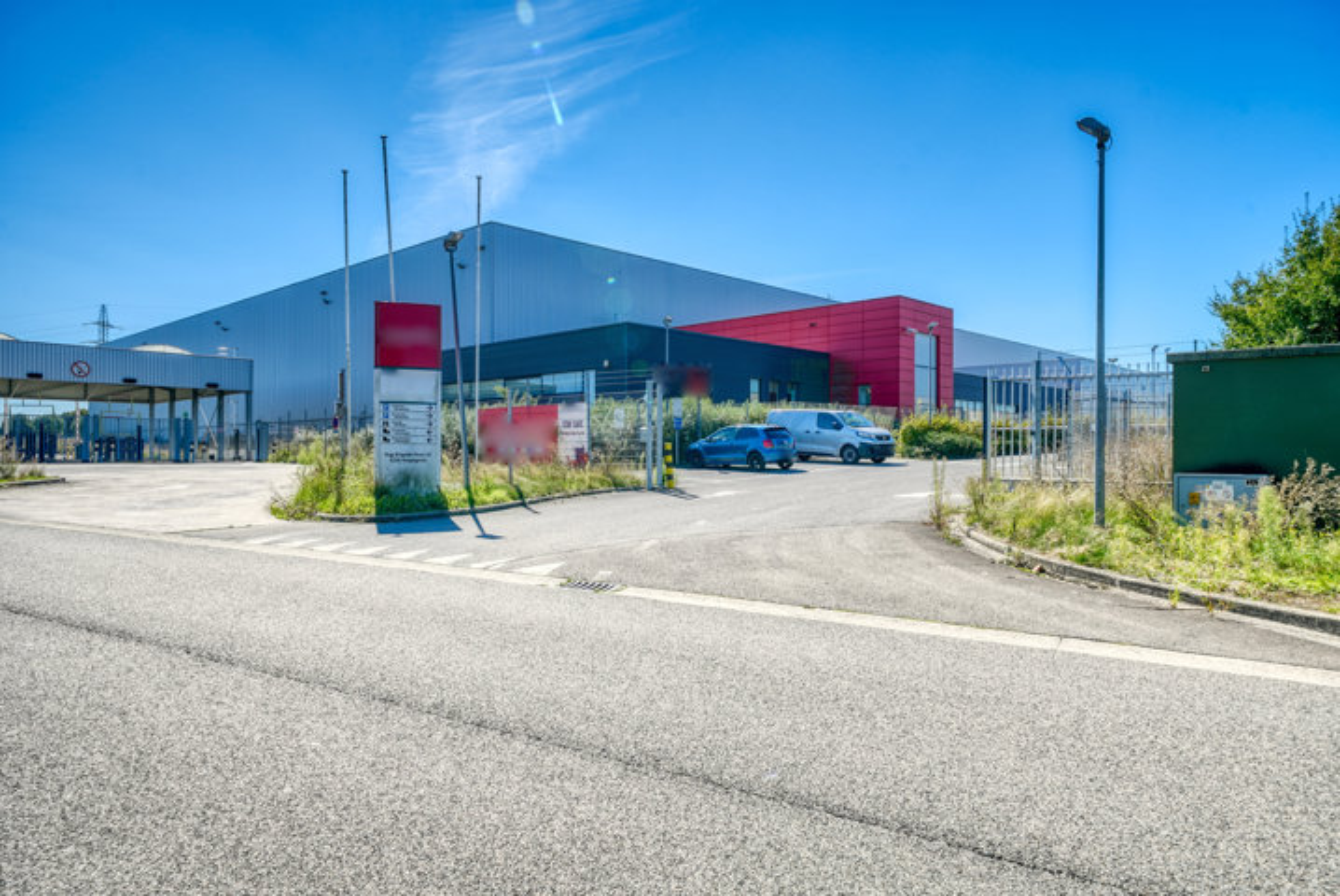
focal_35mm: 24
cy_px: 448
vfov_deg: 53.2
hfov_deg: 73.7
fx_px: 894
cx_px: 670
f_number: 8
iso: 100
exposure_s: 1/25
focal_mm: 24
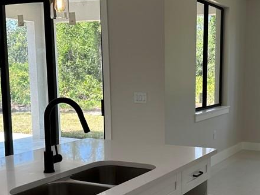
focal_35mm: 56
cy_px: 129
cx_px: 179
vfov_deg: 26.0
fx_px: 420
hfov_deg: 34.0
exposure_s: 1/471
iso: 80
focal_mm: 6.86
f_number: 1.78
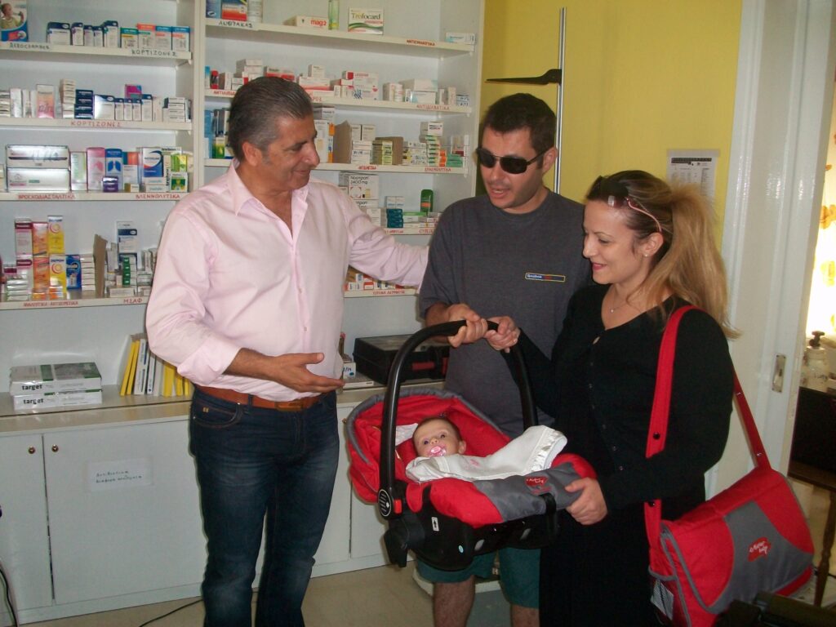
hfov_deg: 54.0
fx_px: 821
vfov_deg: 41.8
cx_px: 418
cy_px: 314
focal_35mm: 34
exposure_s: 1/60
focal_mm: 5.7
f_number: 2.8
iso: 120
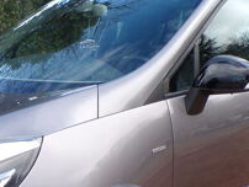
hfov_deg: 33.3
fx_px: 411
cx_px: 71
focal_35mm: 57
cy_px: 182
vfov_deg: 24.6
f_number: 4.4
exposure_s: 1/110
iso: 100
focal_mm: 4.3
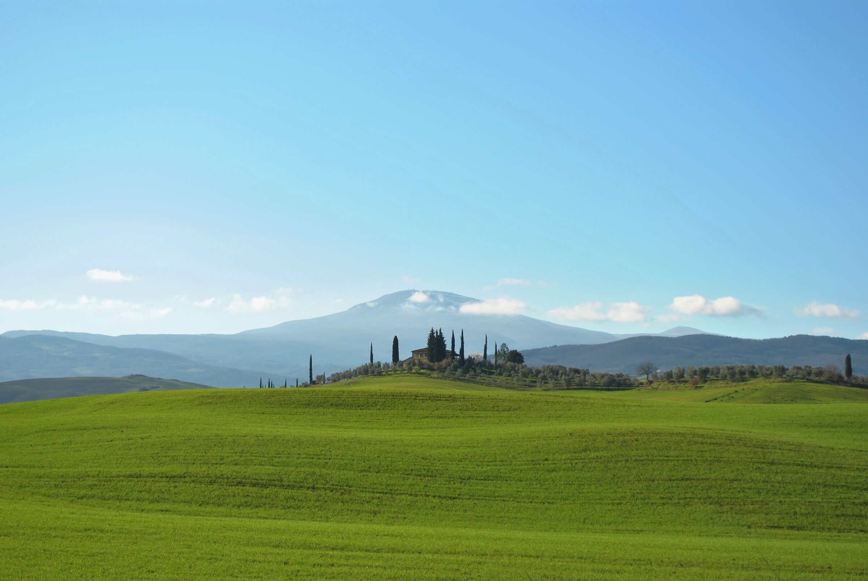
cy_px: 290
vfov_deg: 16.6
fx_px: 1992
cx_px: 434
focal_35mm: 82
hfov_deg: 24.6
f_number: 8
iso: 100
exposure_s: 1/250
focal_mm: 55
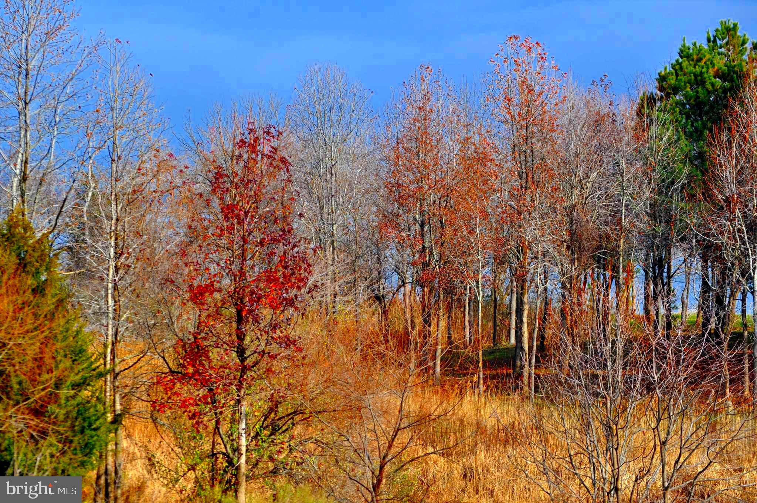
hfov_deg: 11.2
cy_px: 252
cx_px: 378
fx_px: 3843
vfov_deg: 7.5
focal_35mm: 183
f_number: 9
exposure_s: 1/320
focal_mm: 122
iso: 200
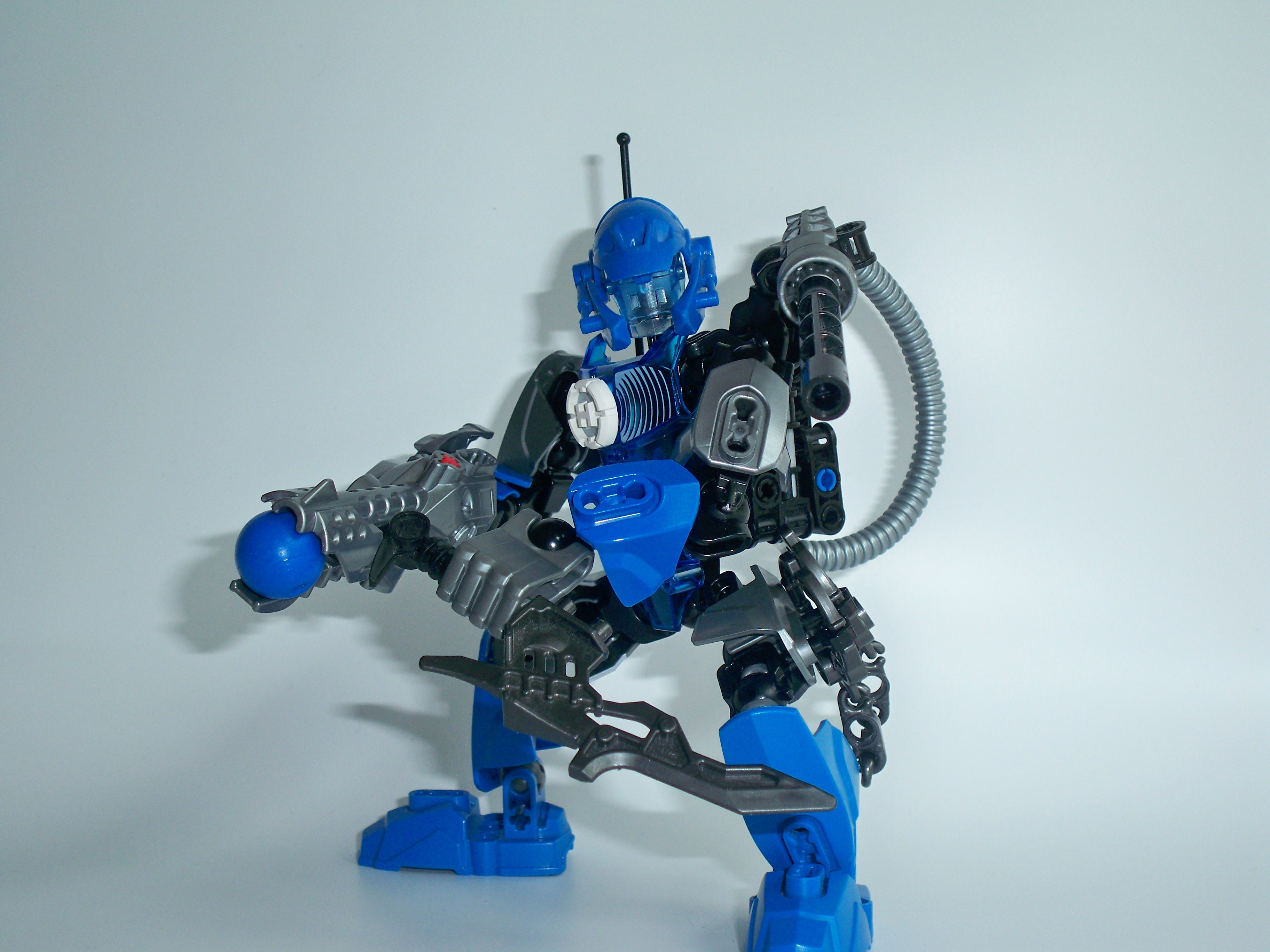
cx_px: 635
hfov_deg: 42.9
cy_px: 476
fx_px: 1614
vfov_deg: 32.9
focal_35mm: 44
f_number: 3.5
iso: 80
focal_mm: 7.8
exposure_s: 1/640
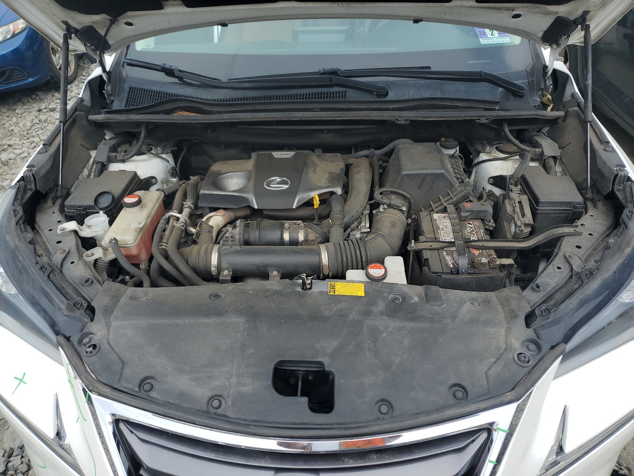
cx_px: 317
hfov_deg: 67.3
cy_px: 238
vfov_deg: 53.1
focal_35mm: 26
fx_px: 476
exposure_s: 1/1667
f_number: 1.5
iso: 50
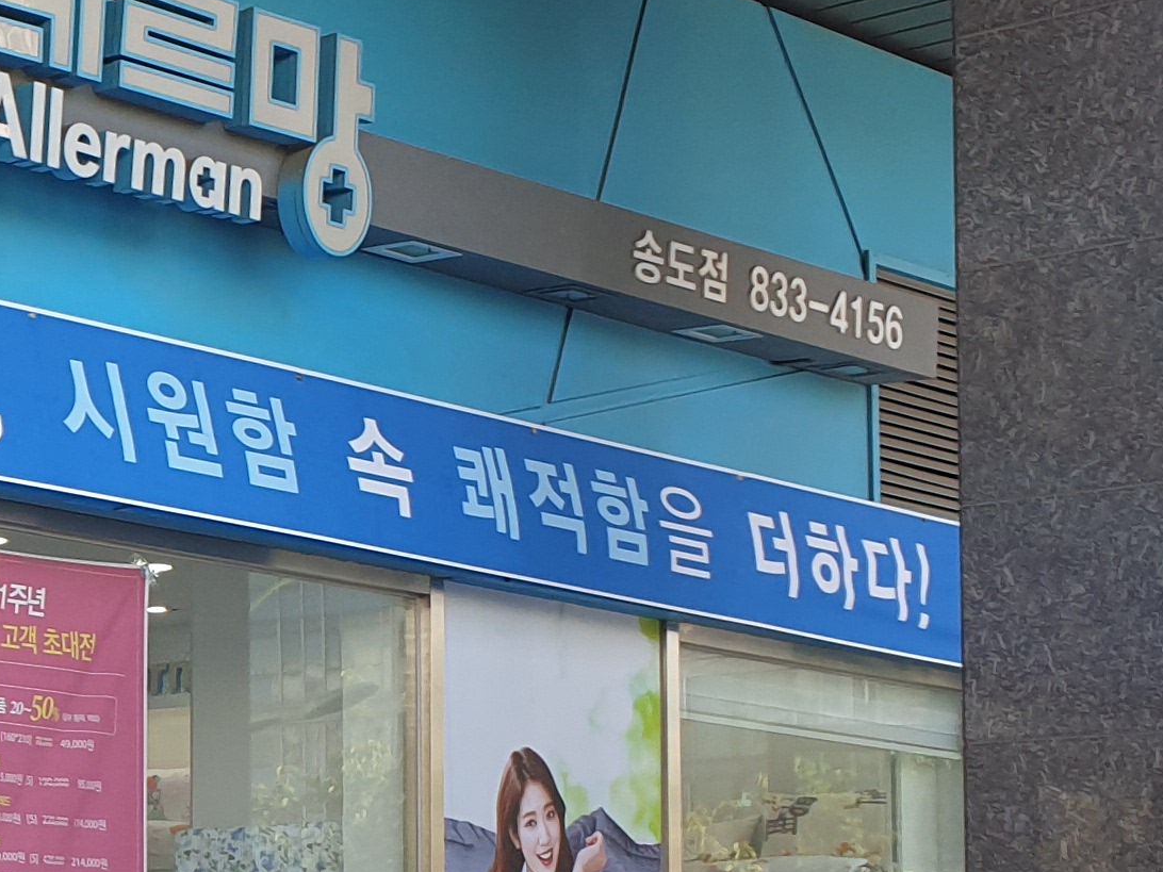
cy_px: 748
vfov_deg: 15.3
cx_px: -704
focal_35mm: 96
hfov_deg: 17.8
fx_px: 3225
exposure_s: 1/167
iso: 50
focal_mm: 4.3
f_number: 2.4
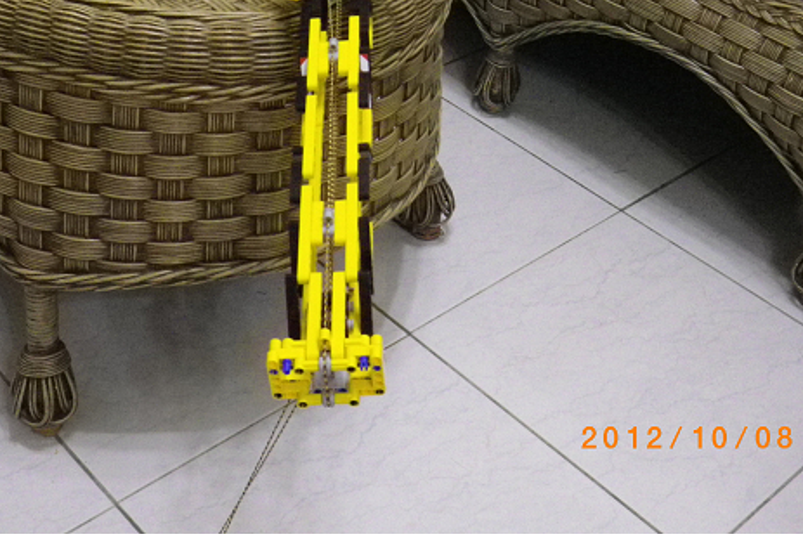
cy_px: 120
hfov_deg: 33.9
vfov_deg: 22.7
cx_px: 345
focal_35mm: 59
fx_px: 1315
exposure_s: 1/40
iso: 800
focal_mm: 7.3
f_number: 3.9
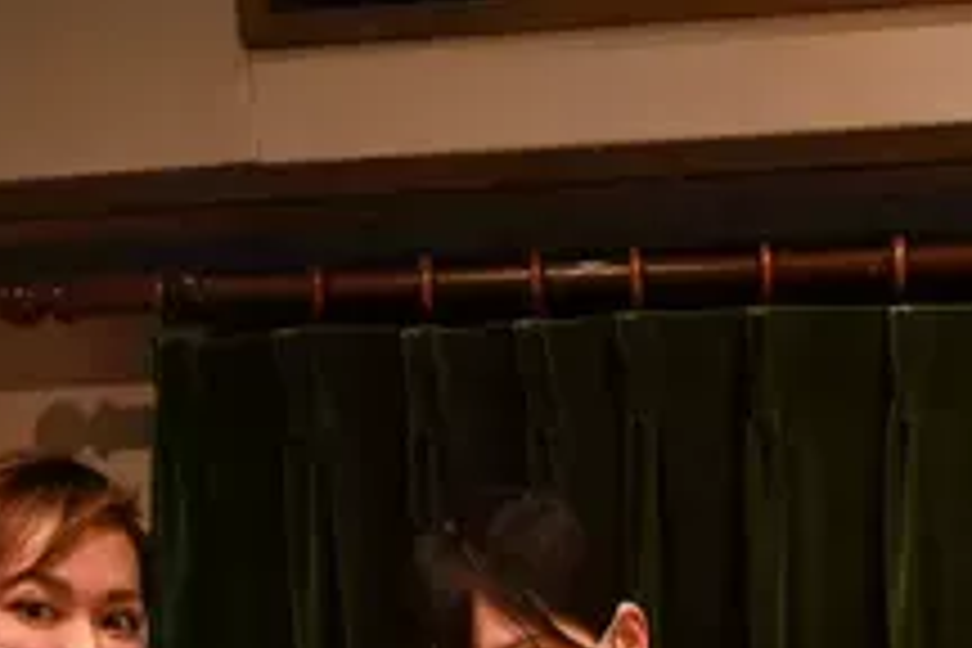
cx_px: 900
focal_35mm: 100
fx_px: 2700
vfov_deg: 13.1
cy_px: 896
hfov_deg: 20.0
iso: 4500
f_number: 4
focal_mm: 36
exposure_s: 1/60
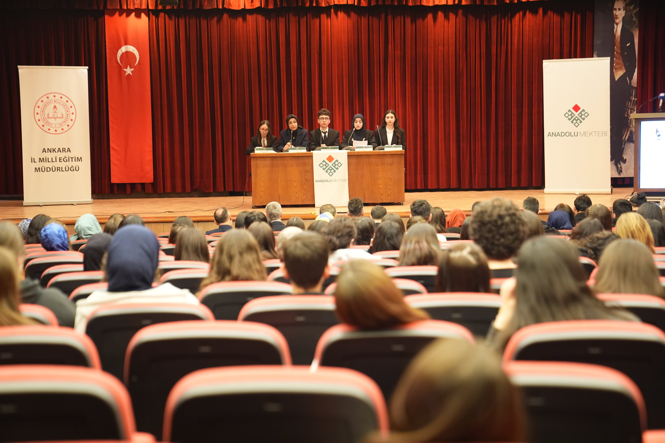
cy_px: 222
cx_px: 332
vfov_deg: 19.5
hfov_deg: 28.8
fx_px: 1293
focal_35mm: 70
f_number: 2.8
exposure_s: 1/40
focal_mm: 70
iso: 2000
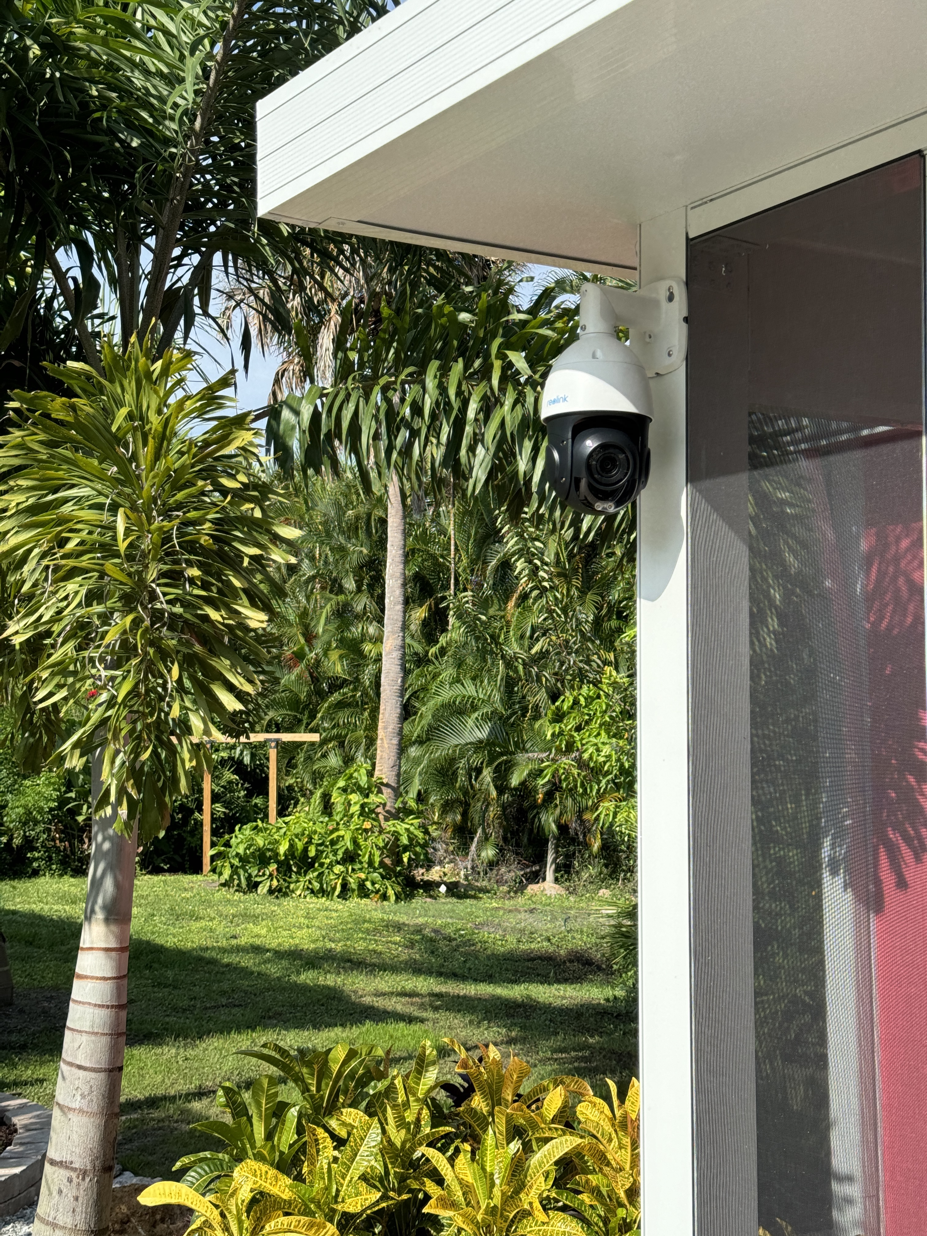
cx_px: 464
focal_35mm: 48
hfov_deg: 30.3
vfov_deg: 39.7
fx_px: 1714
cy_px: 618
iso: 64
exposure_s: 1/2252
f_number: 1.78
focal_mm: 6.76
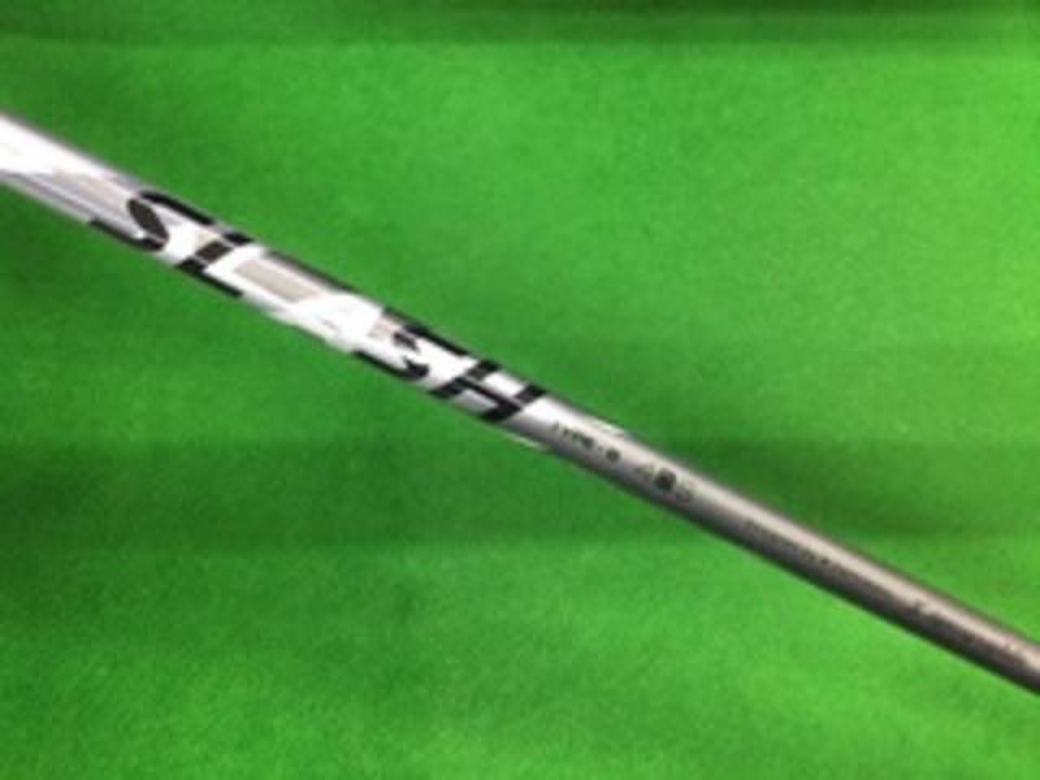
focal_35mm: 31
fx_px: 931
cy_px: 390
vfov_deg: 45.4
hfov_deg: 58.4
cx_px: 520
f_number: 2.4
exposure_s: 1/30
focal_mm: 3.3
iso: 200
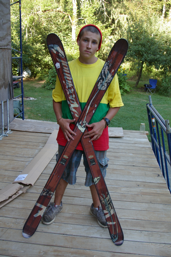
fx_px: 246
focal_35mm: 34
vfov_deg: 55.1
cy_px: 128
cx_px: 86
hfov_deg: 38.3
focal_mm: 23
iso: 400
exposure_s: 1/100
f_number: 7.1
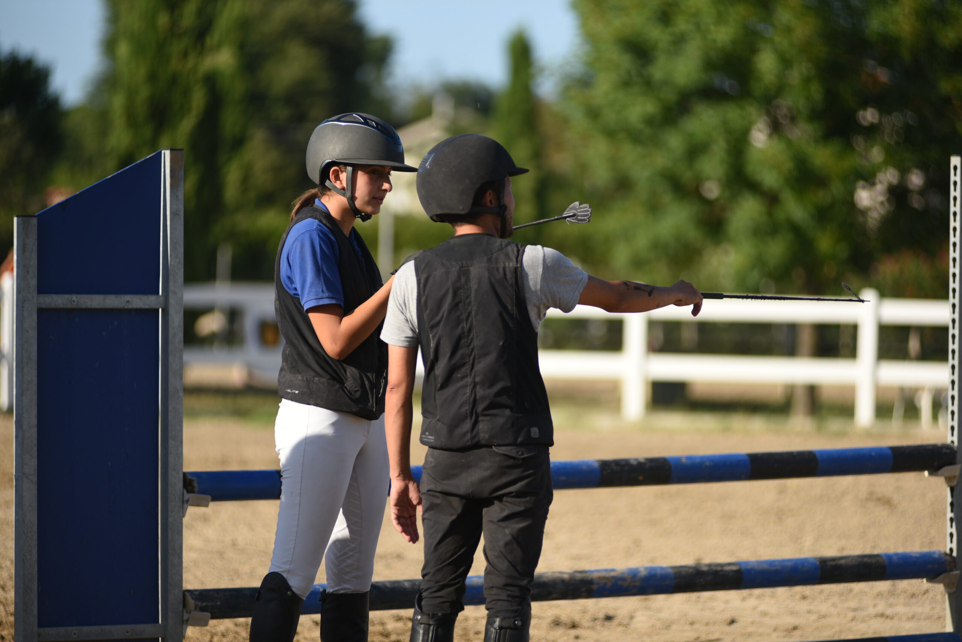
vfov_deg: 6.9
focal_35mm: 200
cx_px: 481
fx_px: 5346
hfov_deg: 10.3
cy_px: 321
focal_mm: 200
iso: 200
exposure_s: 1/3200
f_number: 2.8
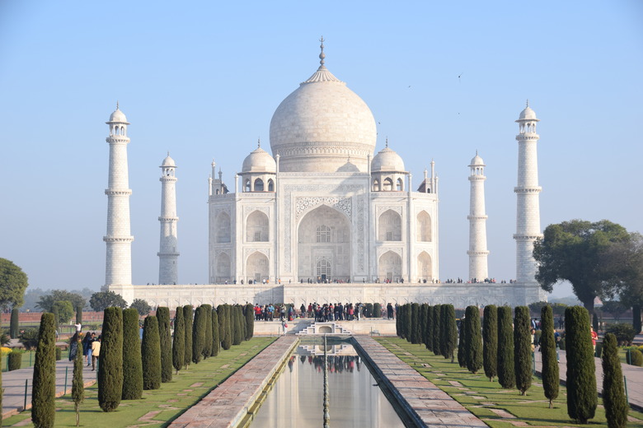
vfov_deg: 17.5
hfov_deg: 26.0
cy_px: 214
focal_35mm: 78
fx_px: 1393
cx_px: 322
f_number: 10
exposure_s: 1/400
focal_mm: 52
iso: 200
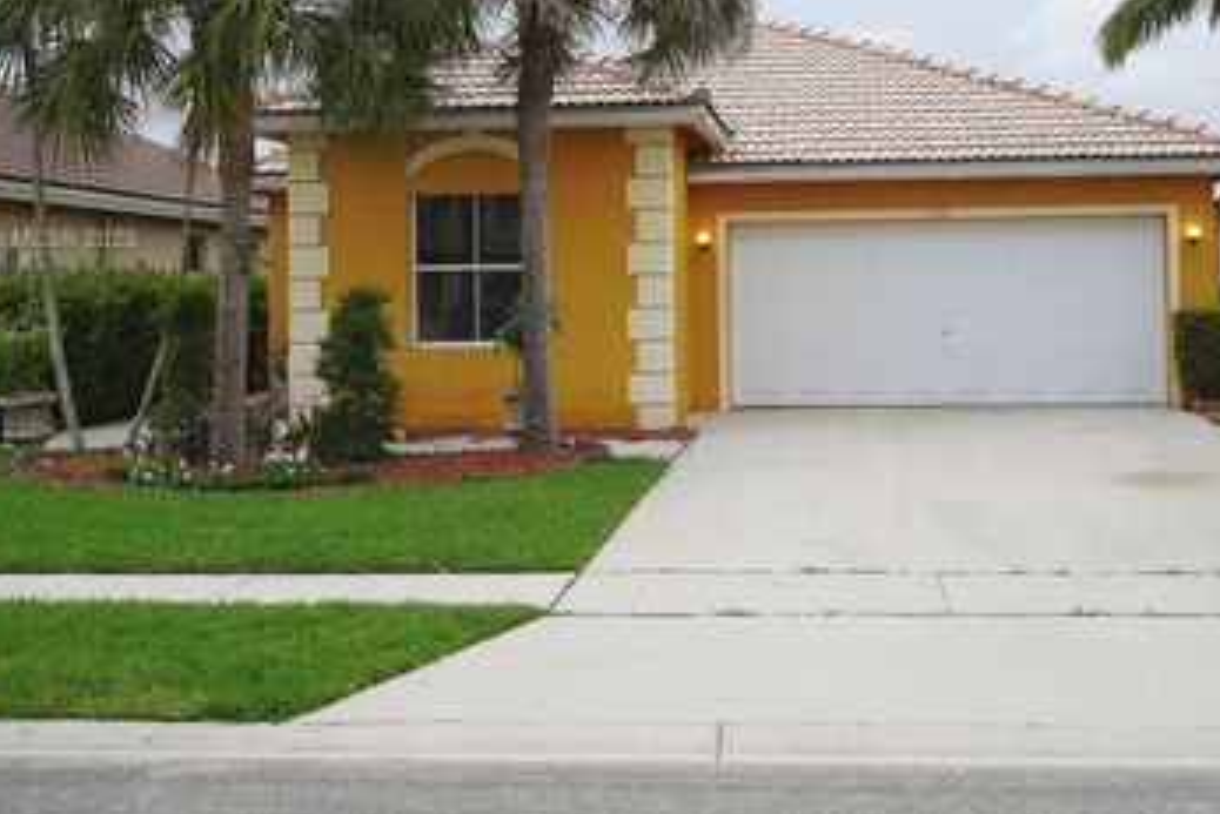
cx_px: 666
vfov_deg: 25.8
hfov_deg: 38.1
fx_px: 1763
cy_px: 241
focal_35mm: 52
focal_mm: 36
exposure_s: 1/100
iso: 100
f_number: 6.3
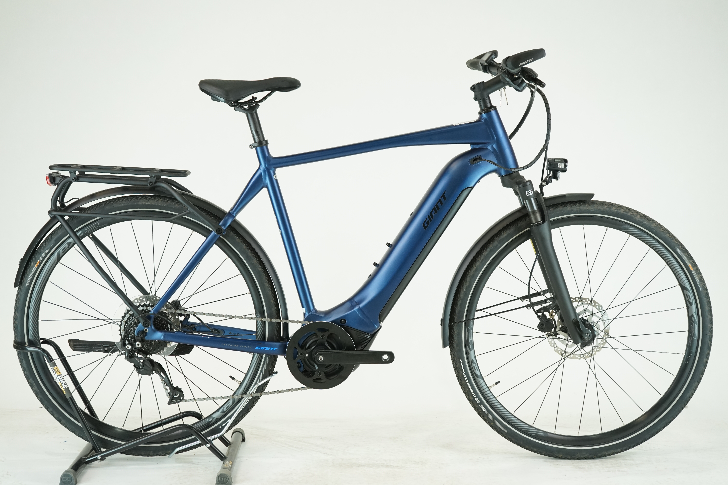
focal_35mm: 54
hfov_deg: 36.9
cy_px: 242
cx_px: 364
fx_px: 1092
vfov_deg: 25.1
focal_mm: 54
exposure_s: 1/200
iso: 1600
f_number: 5.6
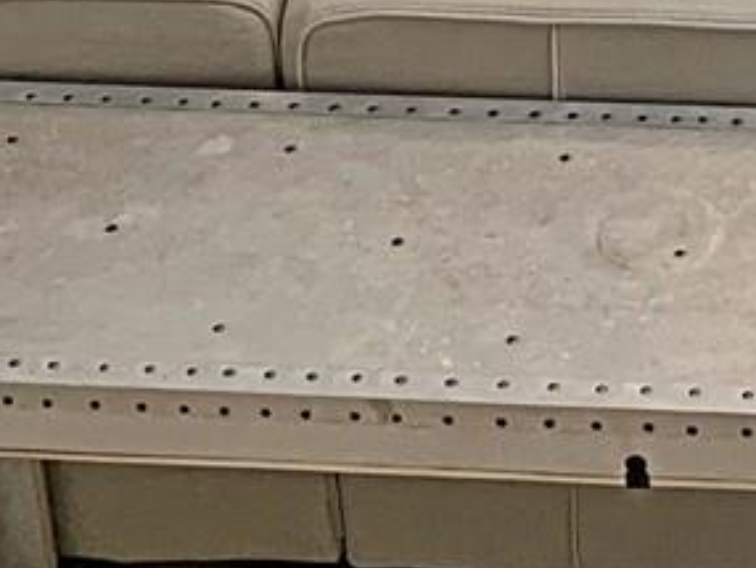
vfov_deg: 7.2
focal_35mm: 186
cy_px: -1118
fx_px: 4066
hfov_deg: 10.3
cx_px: 1055
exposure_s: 1/60
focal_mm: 4.25
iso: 64
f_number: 1.8
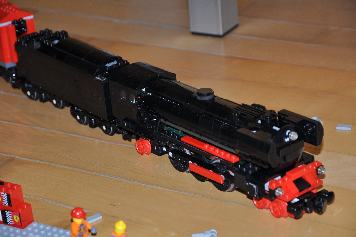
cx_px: 178
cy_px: 118
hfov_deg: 17.5
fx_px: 1156
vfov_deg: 11.7
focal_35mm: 117
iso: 200
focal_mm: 78
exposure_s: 1/60
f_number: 5.6
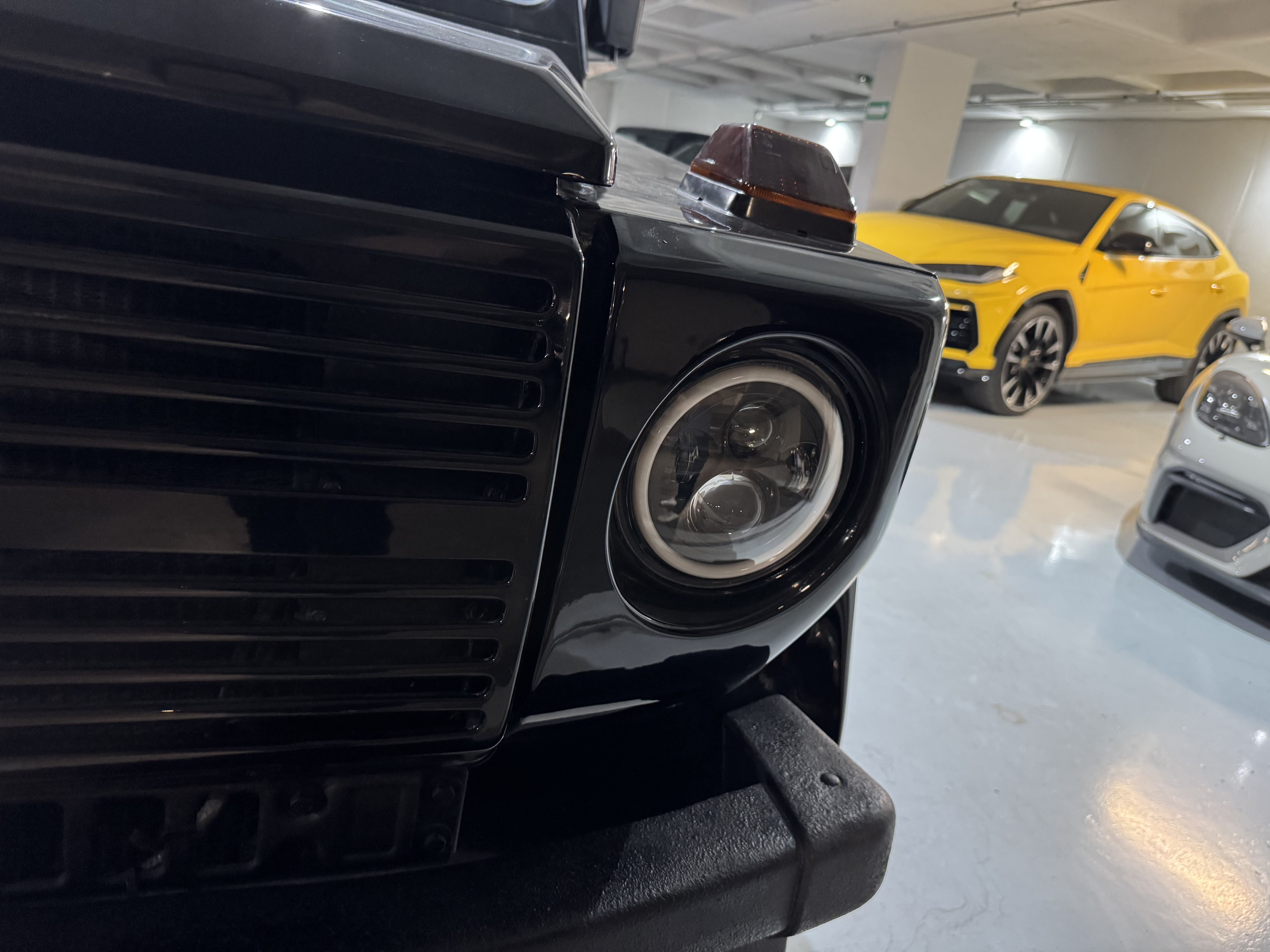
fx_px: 881
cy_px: 476
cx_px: 635
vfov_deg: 56.8
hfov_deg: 71.6
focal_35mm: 24
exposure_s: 1/40
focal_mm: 6.76
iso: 800
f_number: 1.78
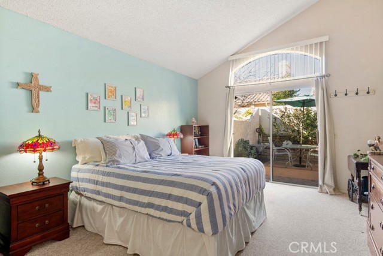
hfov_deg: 86.9
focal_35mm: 19
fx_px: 202
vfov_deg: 64.6
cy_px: 128
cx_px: 192
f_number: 9
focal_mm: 19
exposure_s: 1/6
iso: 64
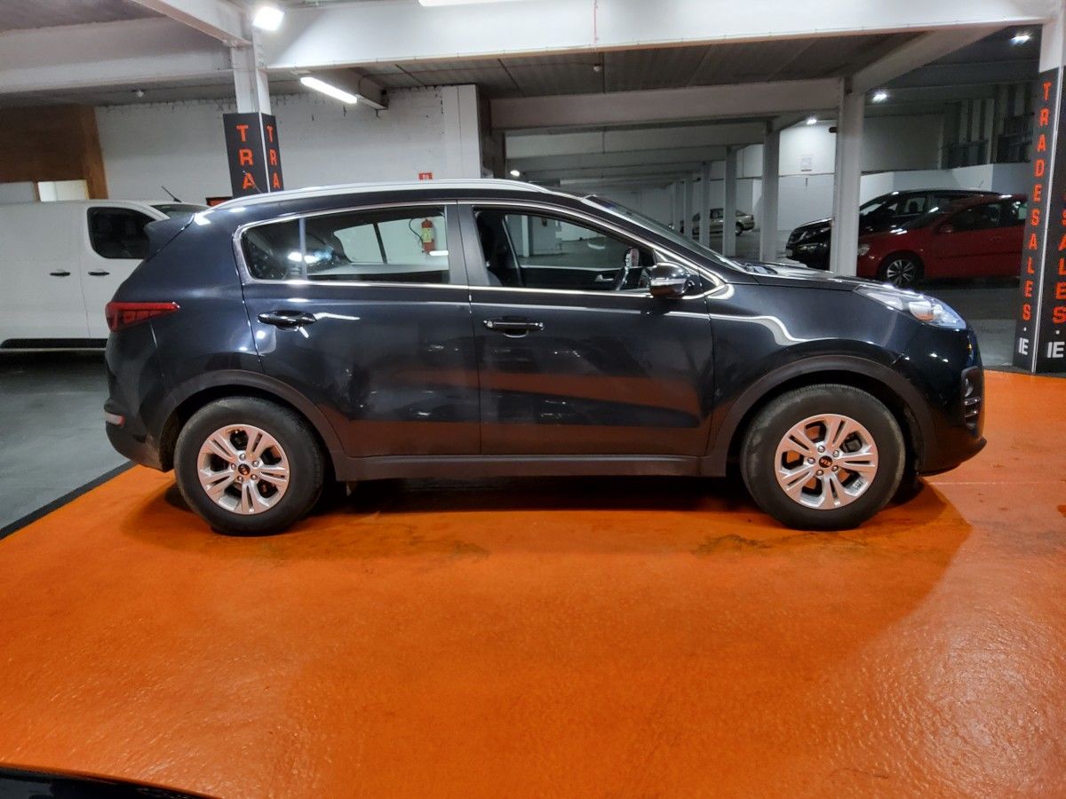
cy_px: 400
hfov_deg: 67.3
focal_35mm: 26
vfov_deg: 53.1
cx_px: 533
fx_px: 801
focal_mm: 3.08
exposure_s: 1/100
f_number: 2
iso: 500
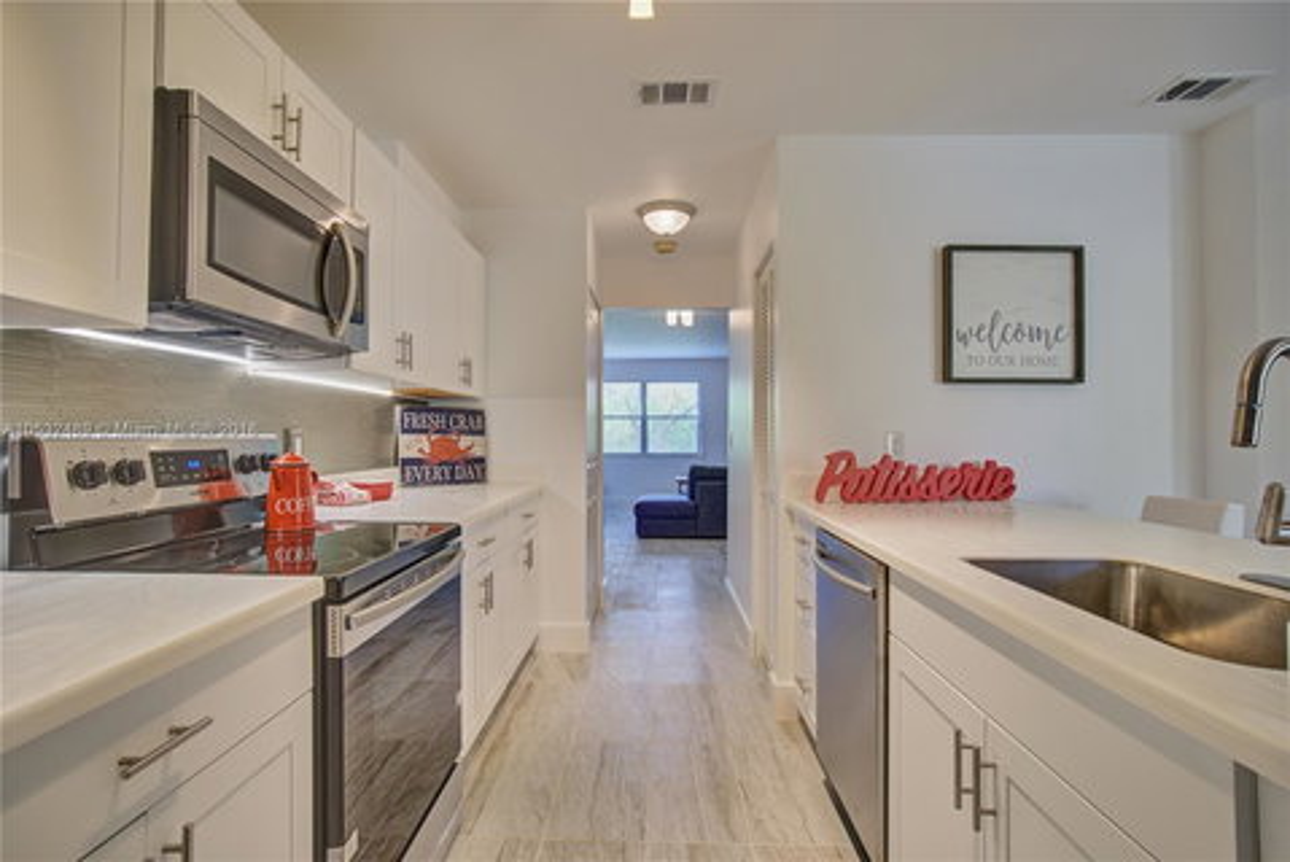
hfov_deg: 94.9
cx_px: 645
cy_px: 431
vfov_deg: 72.1
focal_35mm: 16
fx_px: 592
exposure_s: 1/8
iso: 100
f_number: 11
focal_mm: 11
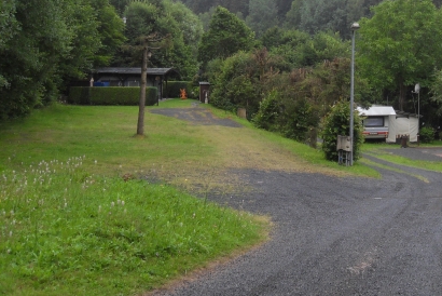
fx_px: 676
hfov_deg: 35.5
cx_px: 324
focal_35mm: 55
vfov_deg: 24.6
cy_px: 117
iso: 80
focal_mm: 6.3
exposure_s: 1/180
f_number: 3.5
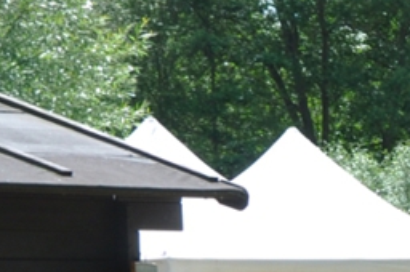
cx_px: 1227
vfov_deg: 4.7
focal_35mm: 289
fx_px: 3287
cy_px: 380
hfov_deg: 6.5
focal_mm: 32
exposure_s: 1/180
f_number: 6.7
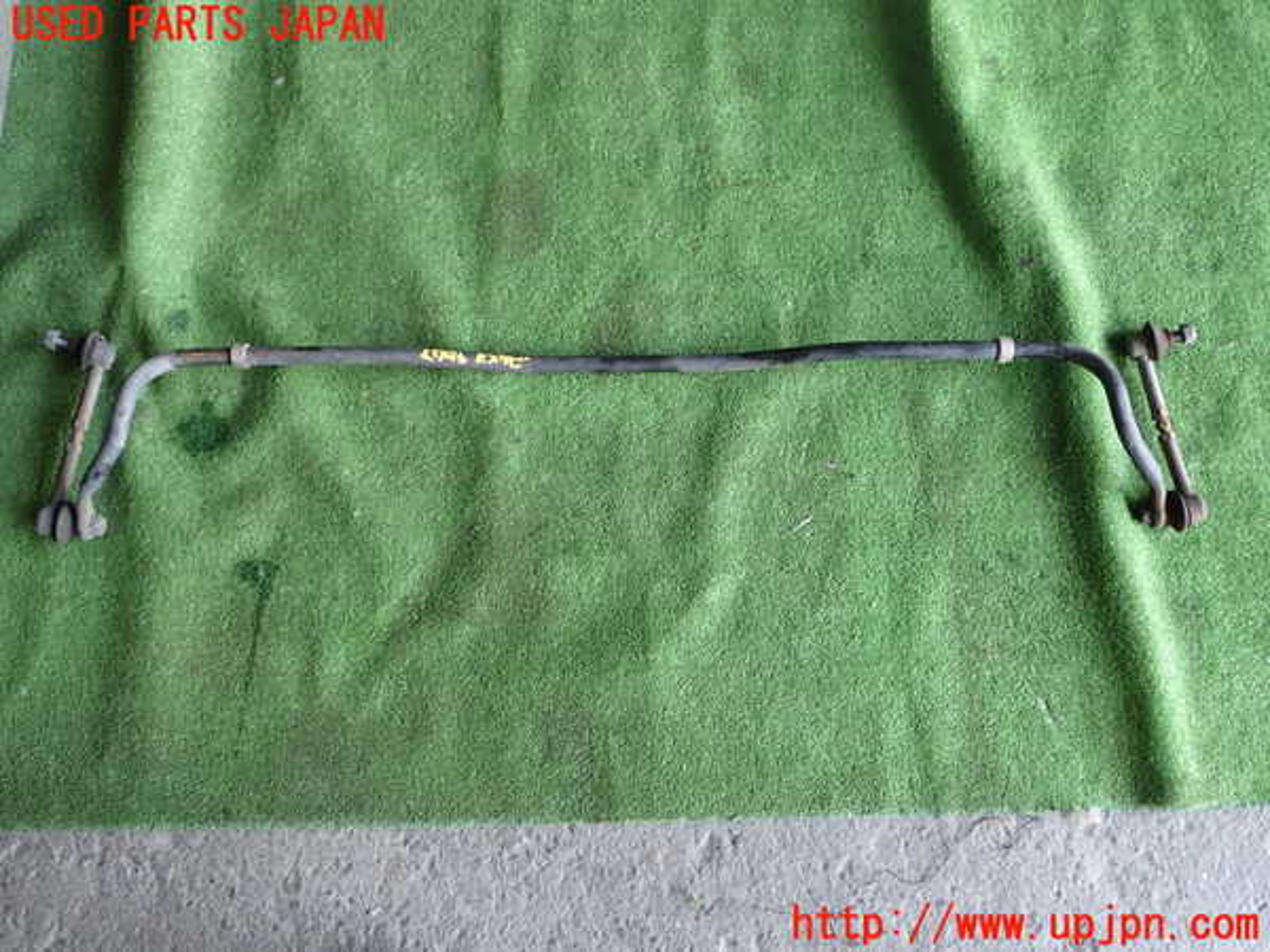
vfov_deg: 46.8
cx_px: 635
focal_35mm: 30
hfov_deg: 60.0
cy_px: 476
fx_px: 1101
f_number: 2.3
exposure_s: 1/60
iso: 125
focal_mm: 5.4
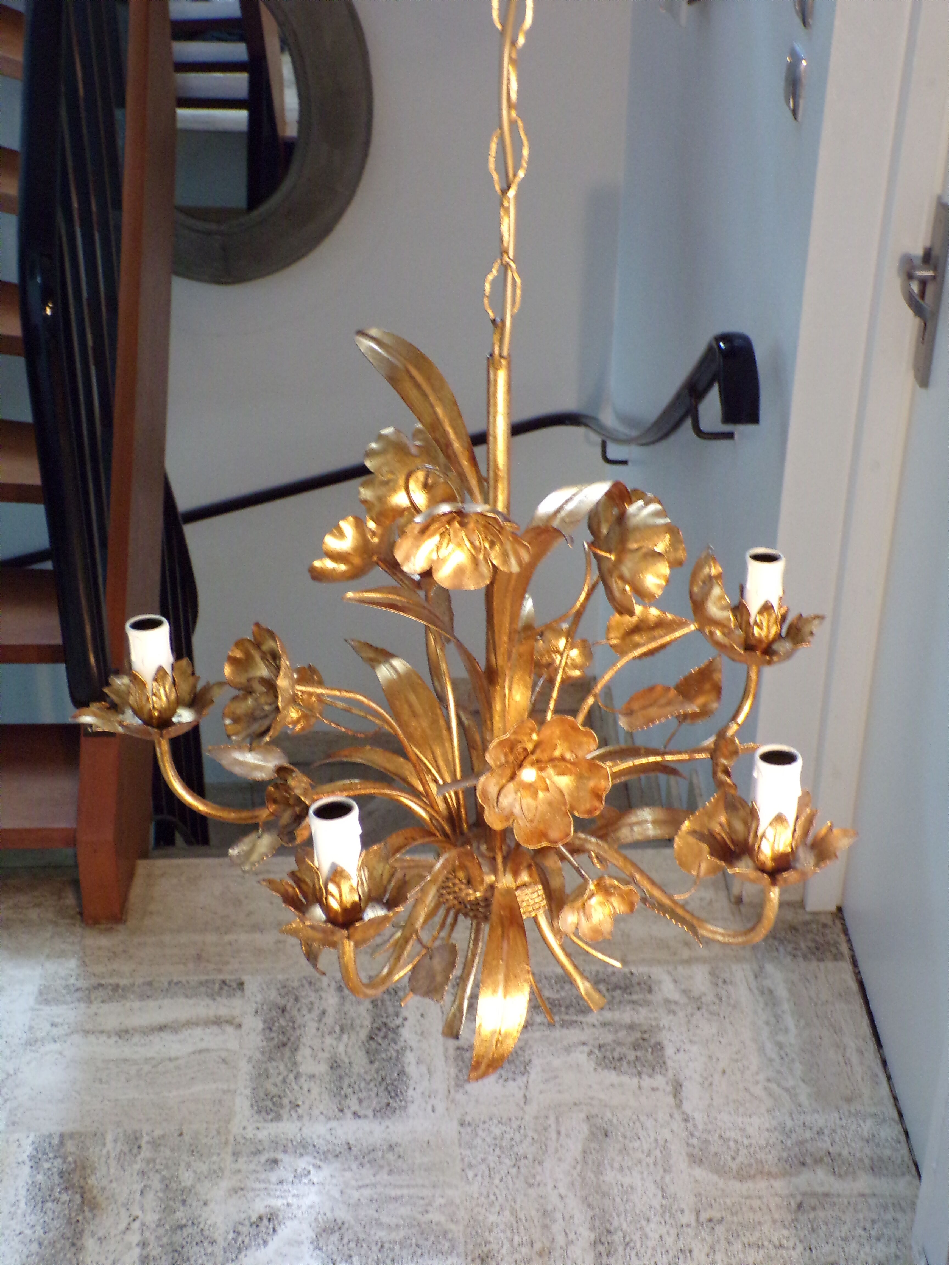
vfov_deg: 38.9
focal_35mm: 49
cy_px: 632
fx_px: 1791
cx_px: 474
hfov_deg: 29.7
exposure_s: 1/17
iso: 446
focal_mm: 8.7
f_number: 3.5
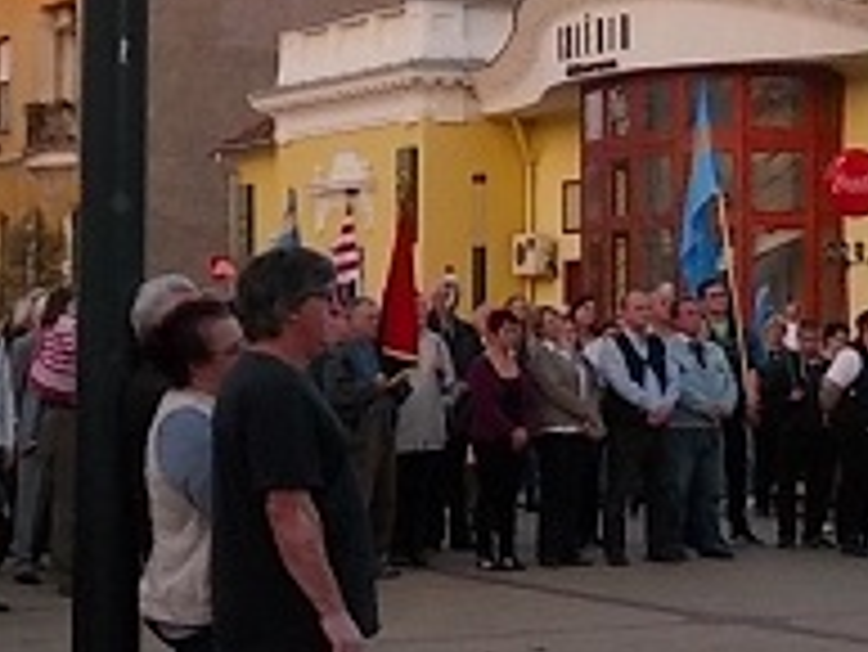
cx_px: 22
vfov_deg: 12.7
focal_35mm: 116
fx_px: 2911
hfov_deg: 16.6
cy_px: 166
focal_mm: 4
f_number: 2.7
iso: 80
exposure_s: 1/125
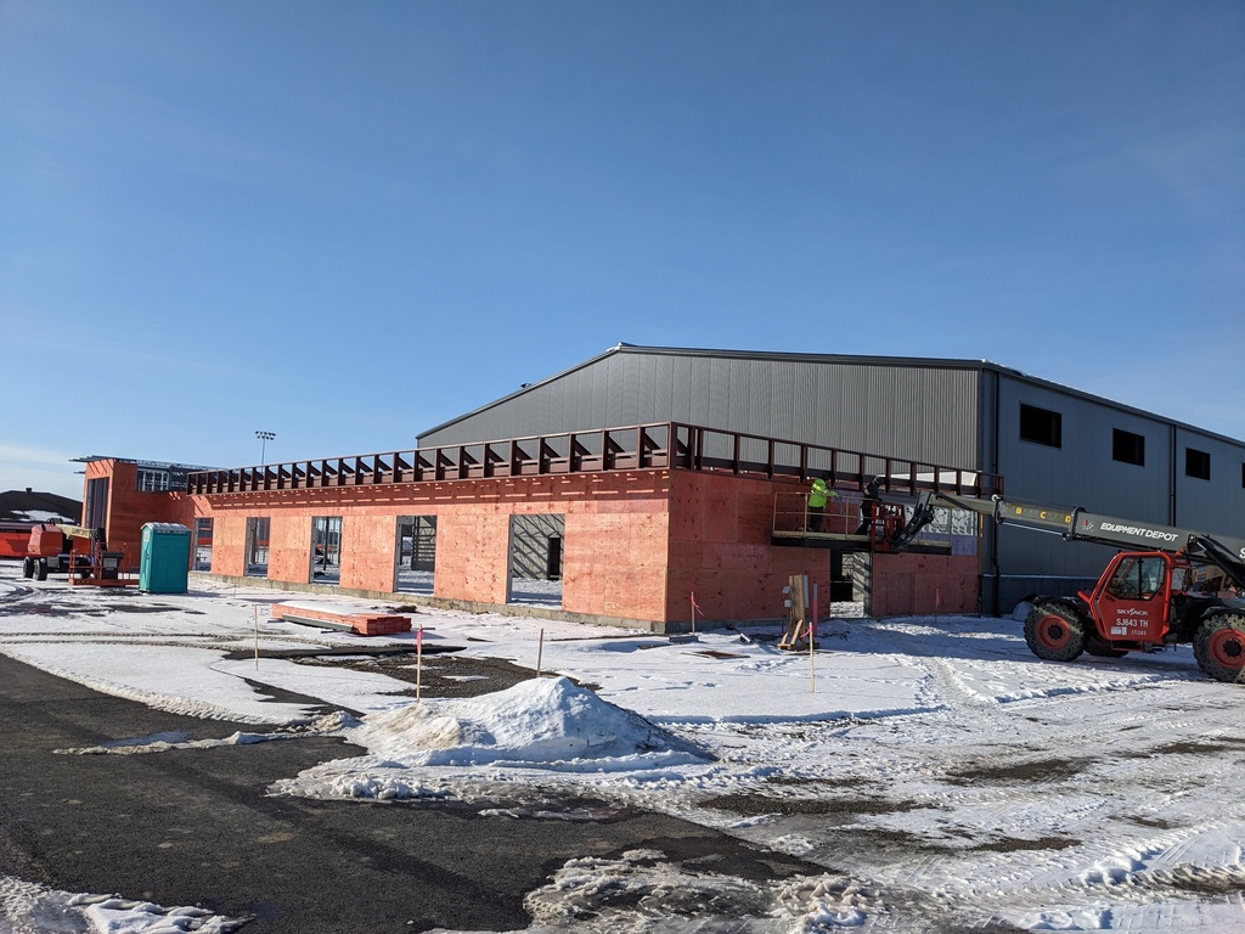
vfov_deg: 51.4
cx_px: 622
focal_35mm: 27
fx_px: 971
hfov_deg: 65.3
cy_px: 467
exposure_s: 1/7812
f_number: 1.73
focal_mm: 4.38
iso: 54
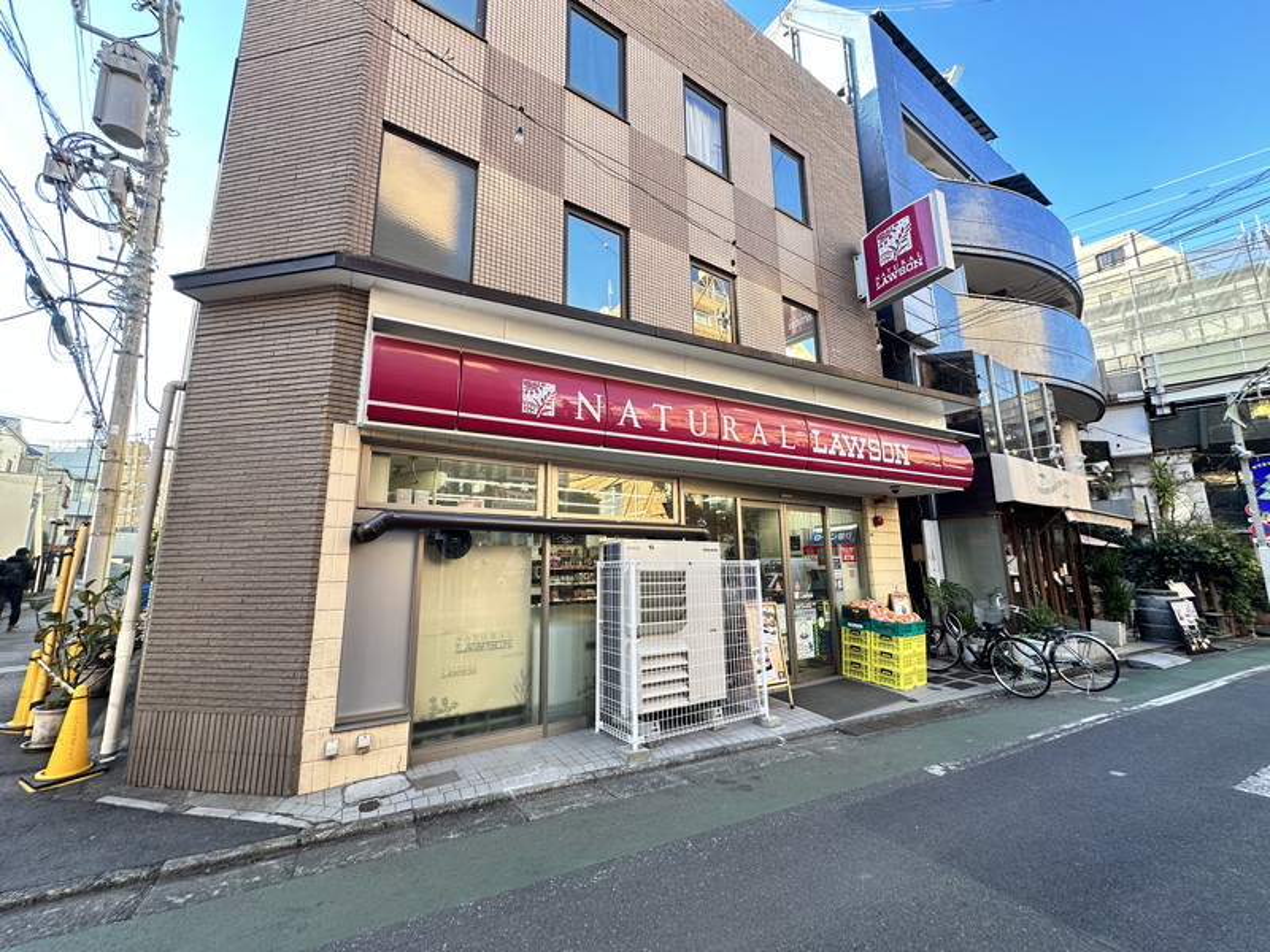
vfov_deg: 85.7
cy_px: 476
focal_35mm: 14
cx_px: 635
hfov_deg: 102.1
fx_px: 514
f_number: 2.2
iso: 50
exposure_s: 1/99
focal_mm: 2.22
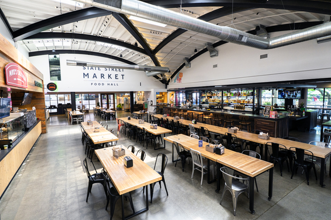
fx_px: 156
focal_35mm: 17
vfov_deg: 70.3
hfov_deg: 93.2
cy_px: 106
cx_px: 157
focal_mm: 16
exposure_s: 1/50
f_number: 5.6
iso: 400
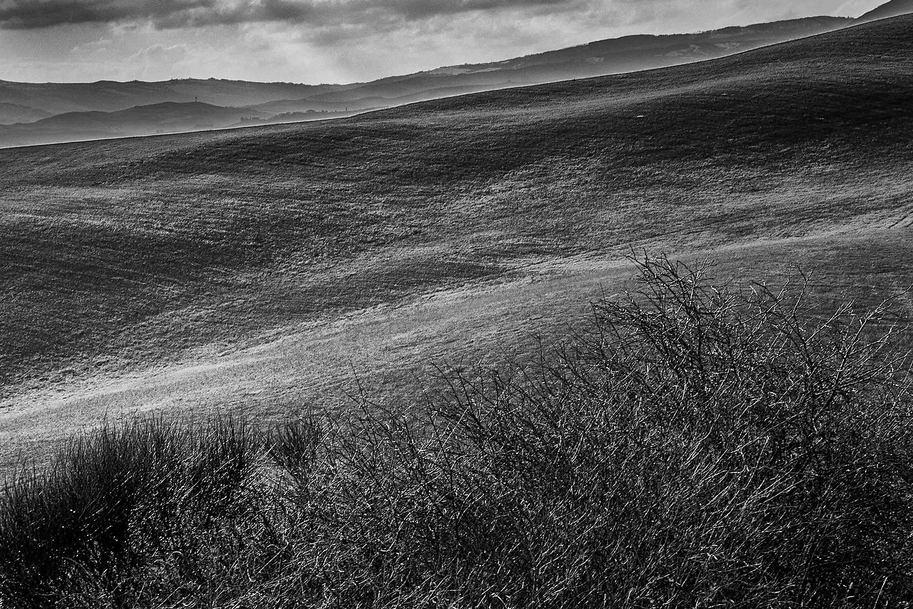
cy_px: 436
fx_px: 3247
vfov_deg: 10.7
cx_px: 401
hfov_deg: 16.0
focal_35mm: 128
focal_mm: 70
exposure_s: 1/160
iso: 200
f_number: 16
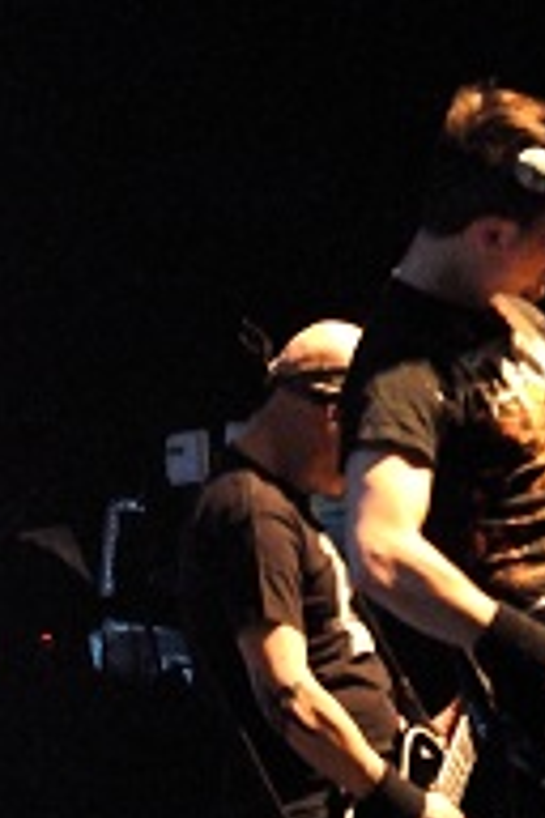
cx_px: 615
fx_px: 9112
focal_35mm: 401
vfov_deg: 5.1
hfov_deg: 3.4
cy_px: 516
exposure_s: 1/60
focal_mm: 105
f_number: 5.6
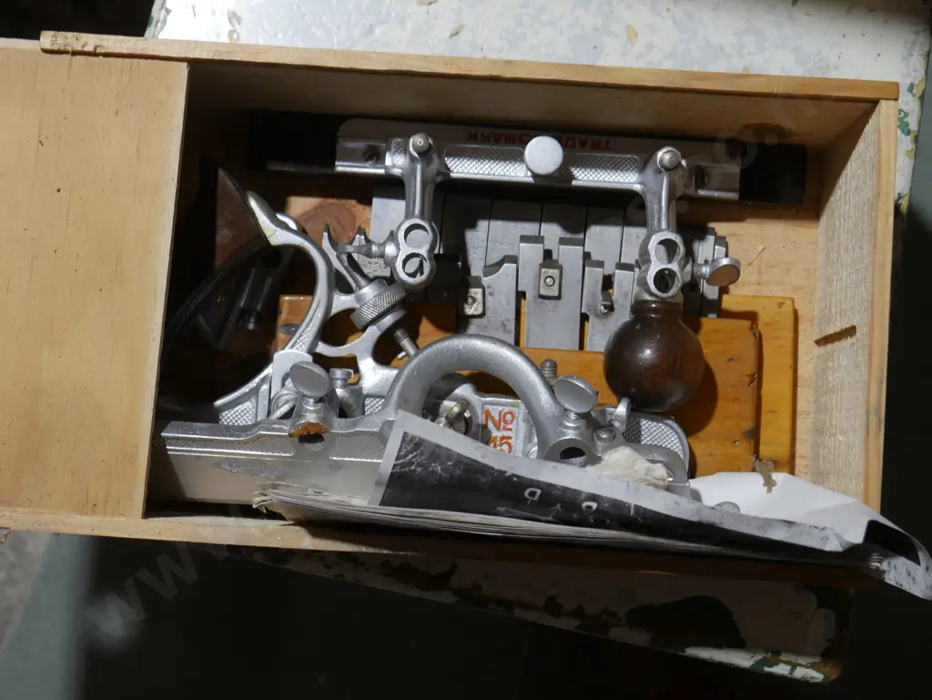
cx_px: 466
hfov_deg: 38.2
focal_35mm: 50
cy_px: 350
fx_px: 1347
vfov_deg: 29.1
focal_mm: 25
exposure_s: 1/60
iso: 400
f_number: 5.3
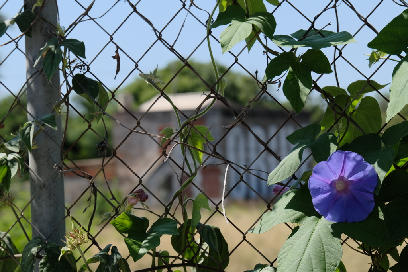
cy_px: 136
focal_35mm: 95
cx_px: 204
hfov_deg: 21.5
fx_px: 1077
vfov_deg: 14.4
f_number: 8
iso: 160
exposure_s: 1/240
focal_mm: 63.4
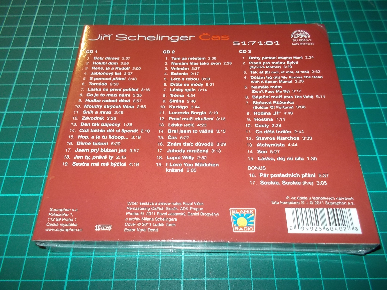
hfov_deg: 61.7
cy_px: 145
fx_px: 324
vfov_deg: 48.2
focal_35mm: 29
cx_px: 194
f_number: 3.3
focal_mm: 4.1
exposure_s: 1/30
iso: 200
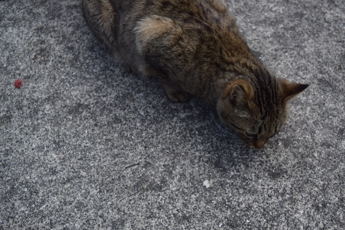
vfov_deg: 37.8
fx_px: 335
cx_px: 187
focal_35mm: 35
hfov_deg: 54.4
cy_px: 121
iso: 200
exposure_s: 1/1250
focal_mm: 18
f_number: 3.5
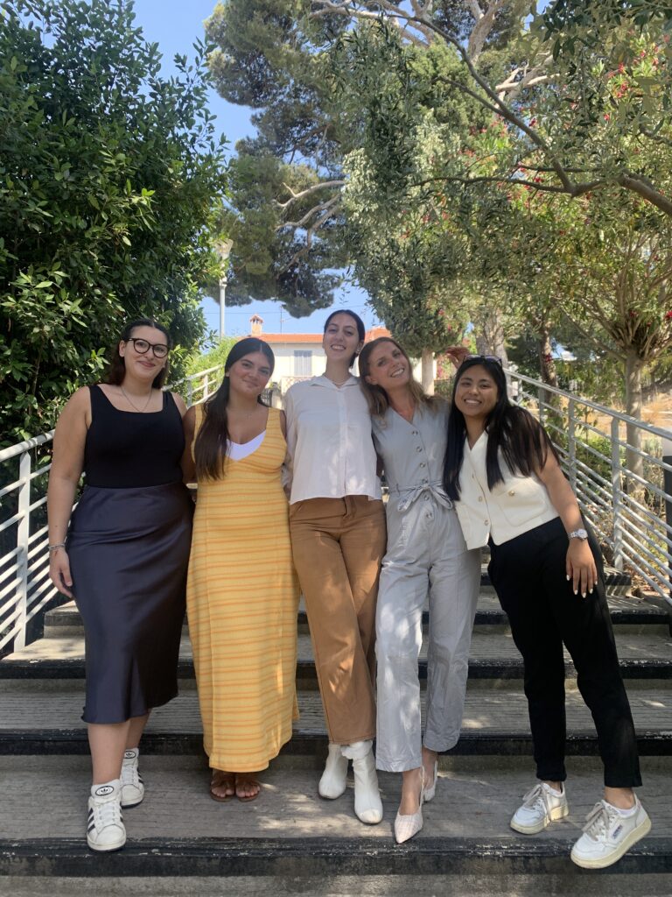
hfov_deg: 53.1
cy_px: 448
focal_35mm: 26
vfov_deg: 67.3
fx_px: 673
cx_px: 336
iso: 25
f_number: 1.8
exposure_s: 1/296
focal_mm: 4.25
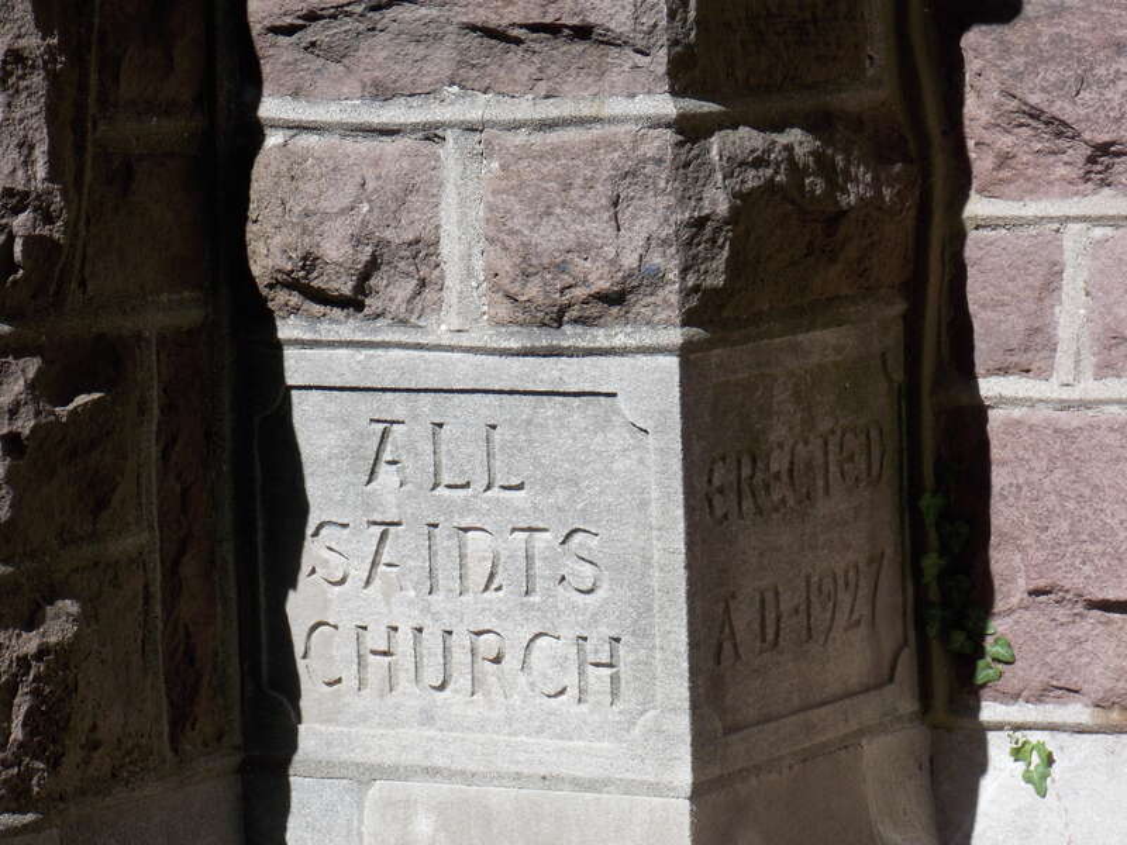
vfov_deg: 9.6
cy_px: 422
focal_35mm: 154
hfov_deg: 12.8
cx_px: 564
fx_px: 5014
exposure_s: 1/320
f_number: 5.2
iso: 80
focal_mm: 27.3
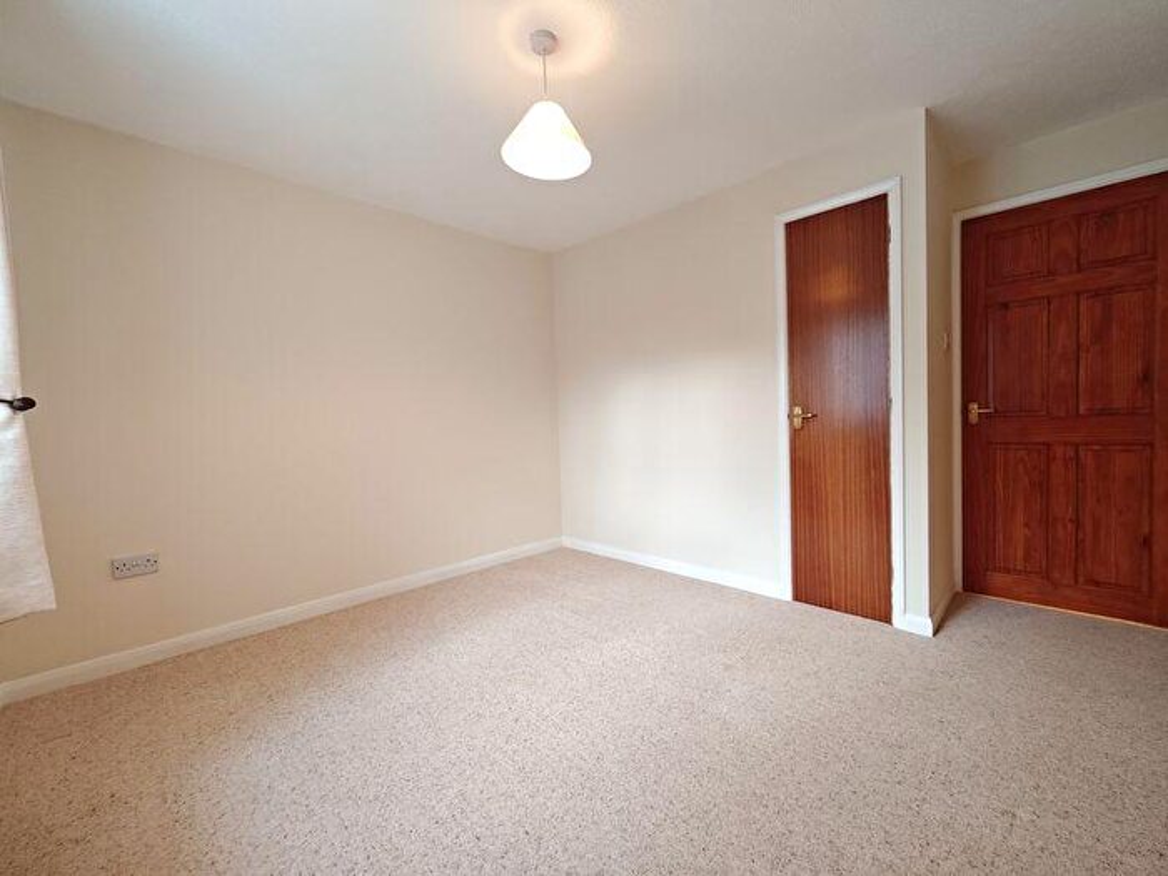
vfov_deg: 94.5
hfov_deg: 110.5
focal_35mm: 12
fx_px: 405
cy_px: 438
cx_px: 584
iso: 250
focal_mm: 2.03
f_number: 1.8
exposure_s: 1/33.3
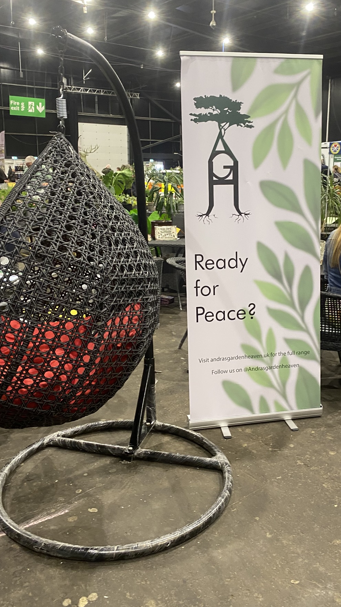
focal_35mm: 33
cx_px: 198
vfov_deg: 59.3
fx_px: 530
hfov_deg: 35.6
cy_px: 264
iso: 200
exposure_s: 1/50
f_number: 1.8
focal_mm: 4.25
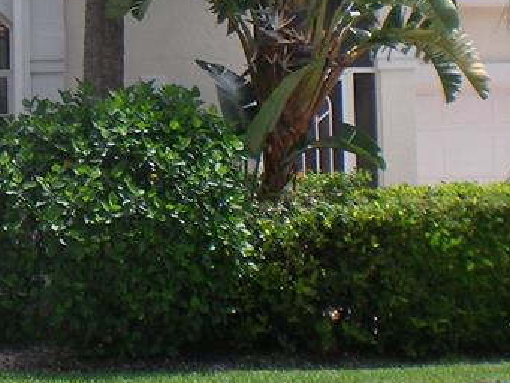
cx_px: 70
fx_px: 1680
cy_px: 76
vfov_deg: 12.9
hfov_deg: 17.1
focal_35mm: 114
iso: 64
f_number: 4.6
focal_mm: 6.3
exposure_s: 1/500
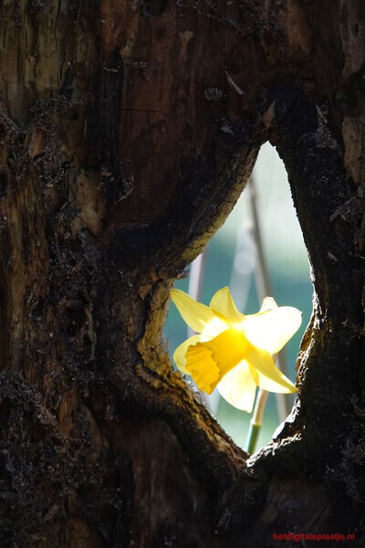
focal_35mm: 351
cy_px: 274
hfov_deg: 3.9
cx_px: 182
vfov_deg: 5.9
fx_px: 5338
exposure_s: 1/400
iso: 320
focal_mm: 128.59
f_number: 4
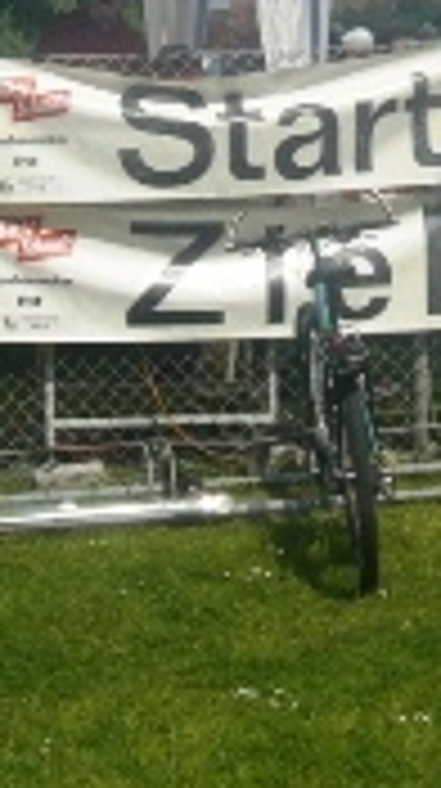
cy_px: 41
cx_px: 342
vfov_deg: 19.7
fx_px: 2211
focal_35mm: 106
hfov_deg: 11.4
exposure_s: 1/1000
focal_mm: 6.3
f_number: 4.4
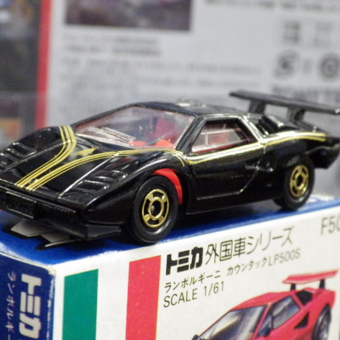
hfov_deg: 20.4
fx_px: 945
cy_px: 170
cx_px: 148
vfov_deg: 20.4
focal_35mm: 85
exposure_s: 1/25
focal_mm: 12.8
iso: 1600
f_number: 4.2
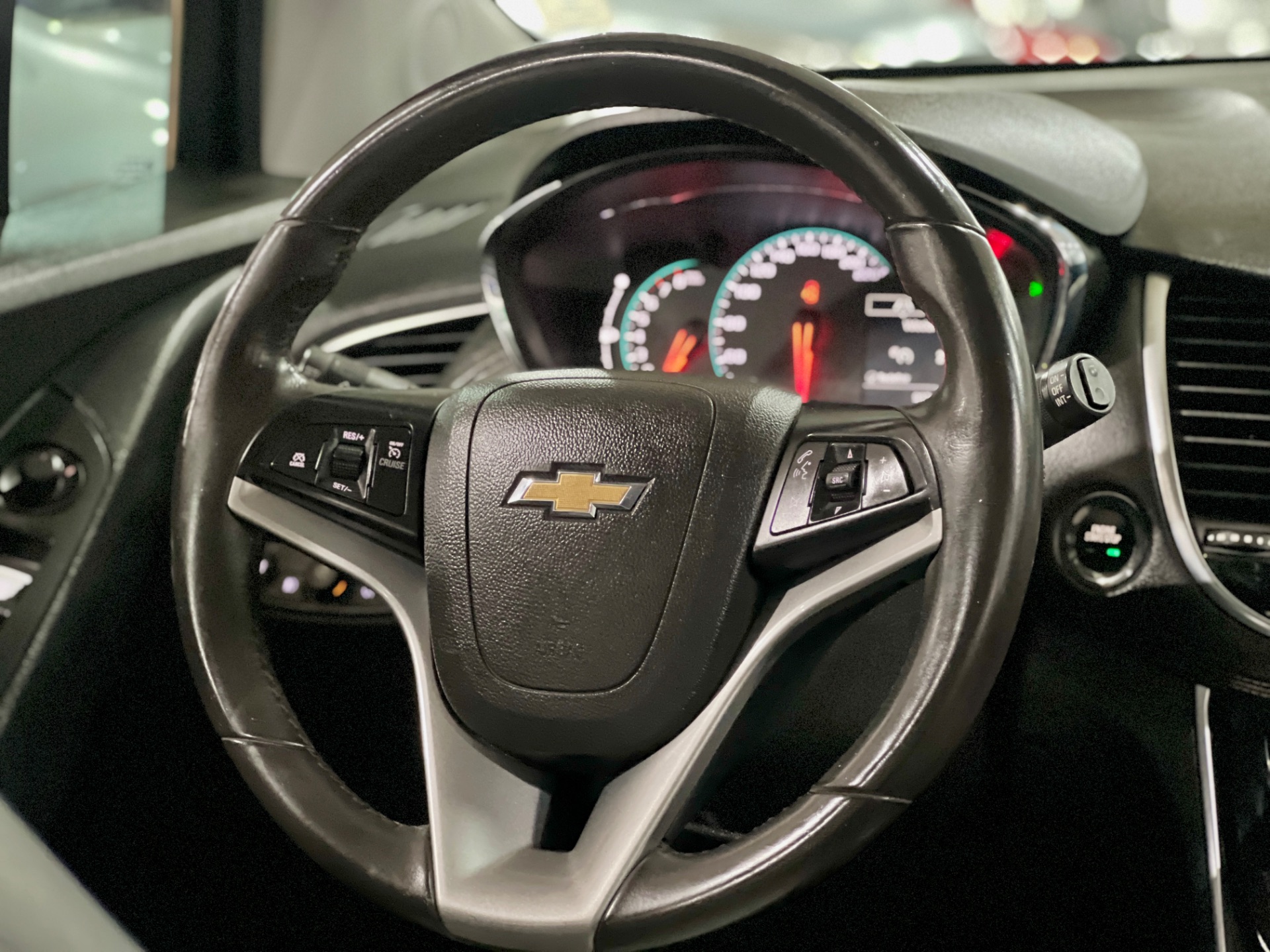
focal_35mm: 77
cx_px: 635
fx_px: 2825
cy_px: 476
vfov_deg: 19.1
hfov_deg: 25.3
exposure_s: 1/15
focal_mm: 9
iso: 1000
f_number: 2.8
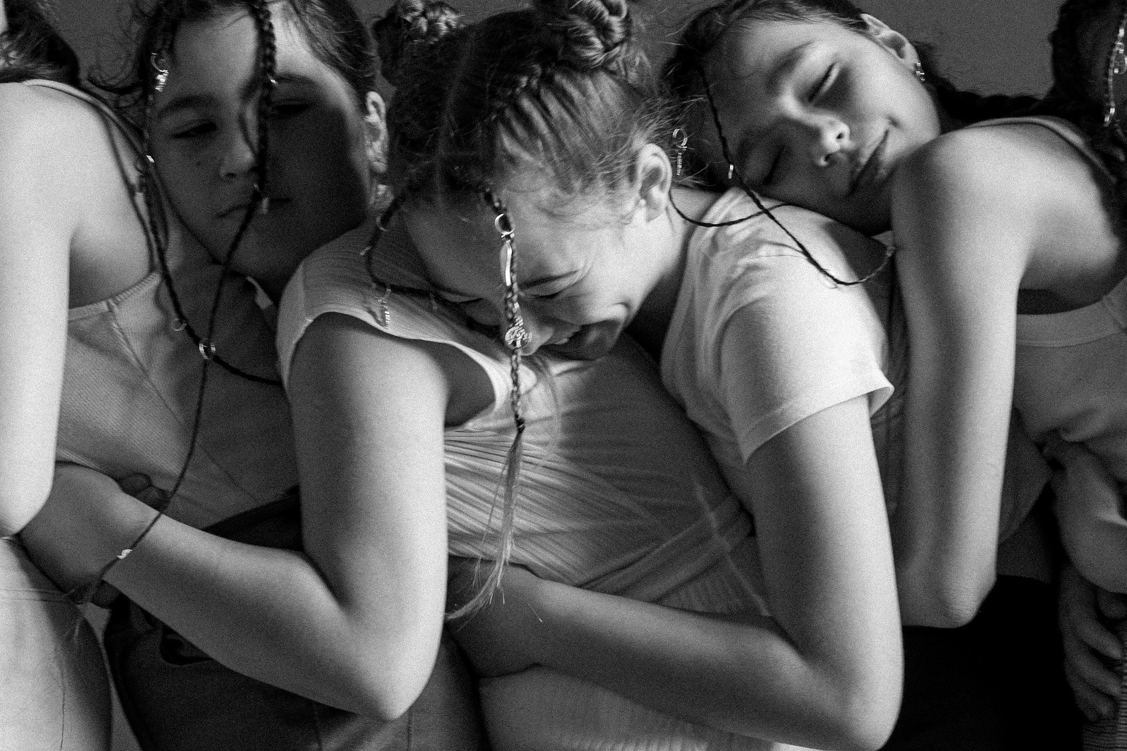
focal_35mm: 59
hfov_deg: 33.9
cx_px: 564
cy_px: 376
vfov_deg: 23.0
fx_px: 1847
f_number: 3.6
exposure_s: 1/60
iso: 320
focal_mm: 39
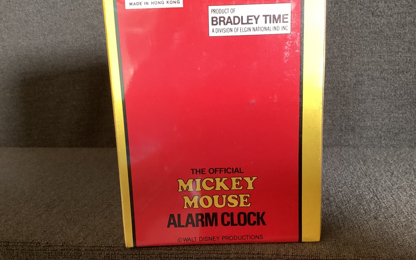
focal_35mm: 33
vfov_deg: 38.3
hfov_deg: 58.1
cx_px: 207
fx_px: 374
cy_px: 125
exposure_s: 1/60
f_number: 2.4
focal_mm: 3.3
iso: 250
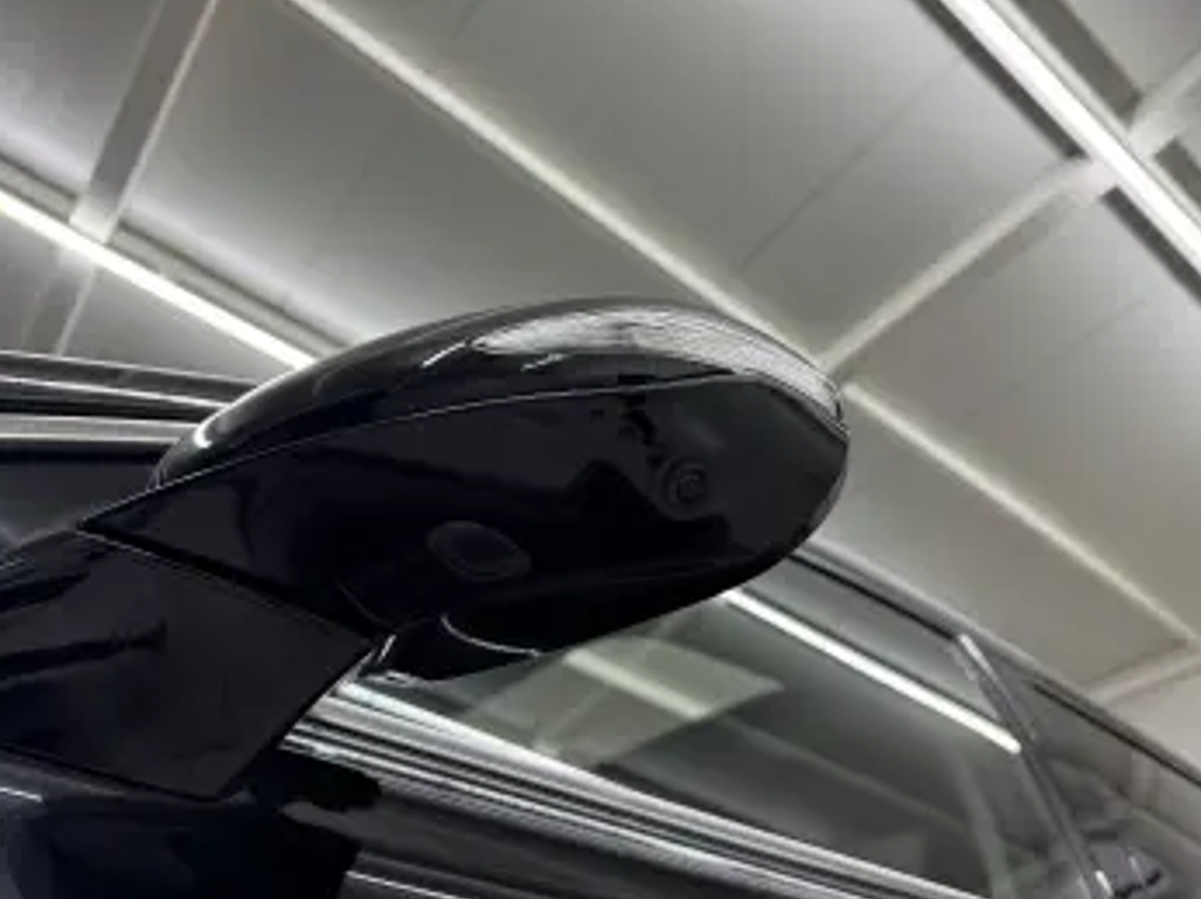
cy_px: 441
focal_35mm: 25
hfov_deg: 69.4
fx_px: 867
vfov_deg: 54.8
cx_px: 618
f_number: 1.78
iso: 160
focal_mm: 6.76
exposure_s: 1/100
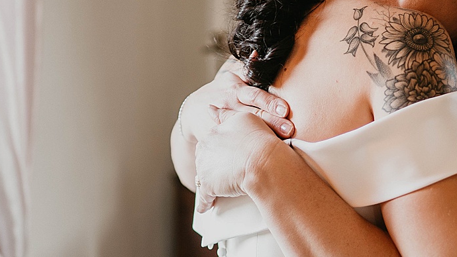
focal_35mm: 85
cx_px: 299
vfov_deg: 14.2
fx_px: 1030
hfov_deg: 24.9
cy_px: 133
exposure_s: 1/200
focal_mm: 35
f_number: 1.4
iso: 250
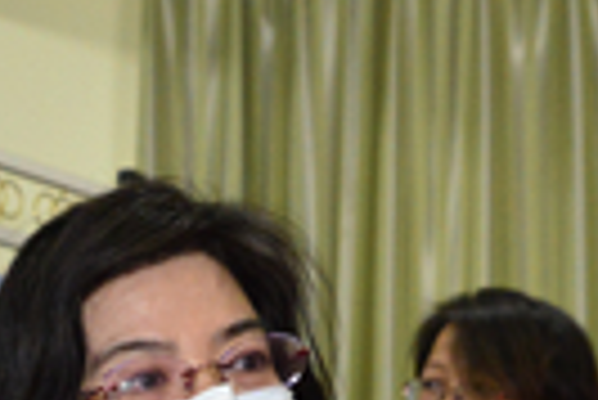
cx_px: -99
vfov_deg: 12.0
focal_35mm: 108
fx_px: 1796
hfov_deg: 18.1
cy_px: 656
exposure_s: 1/80
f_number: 5.6
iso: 5000
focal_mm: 24
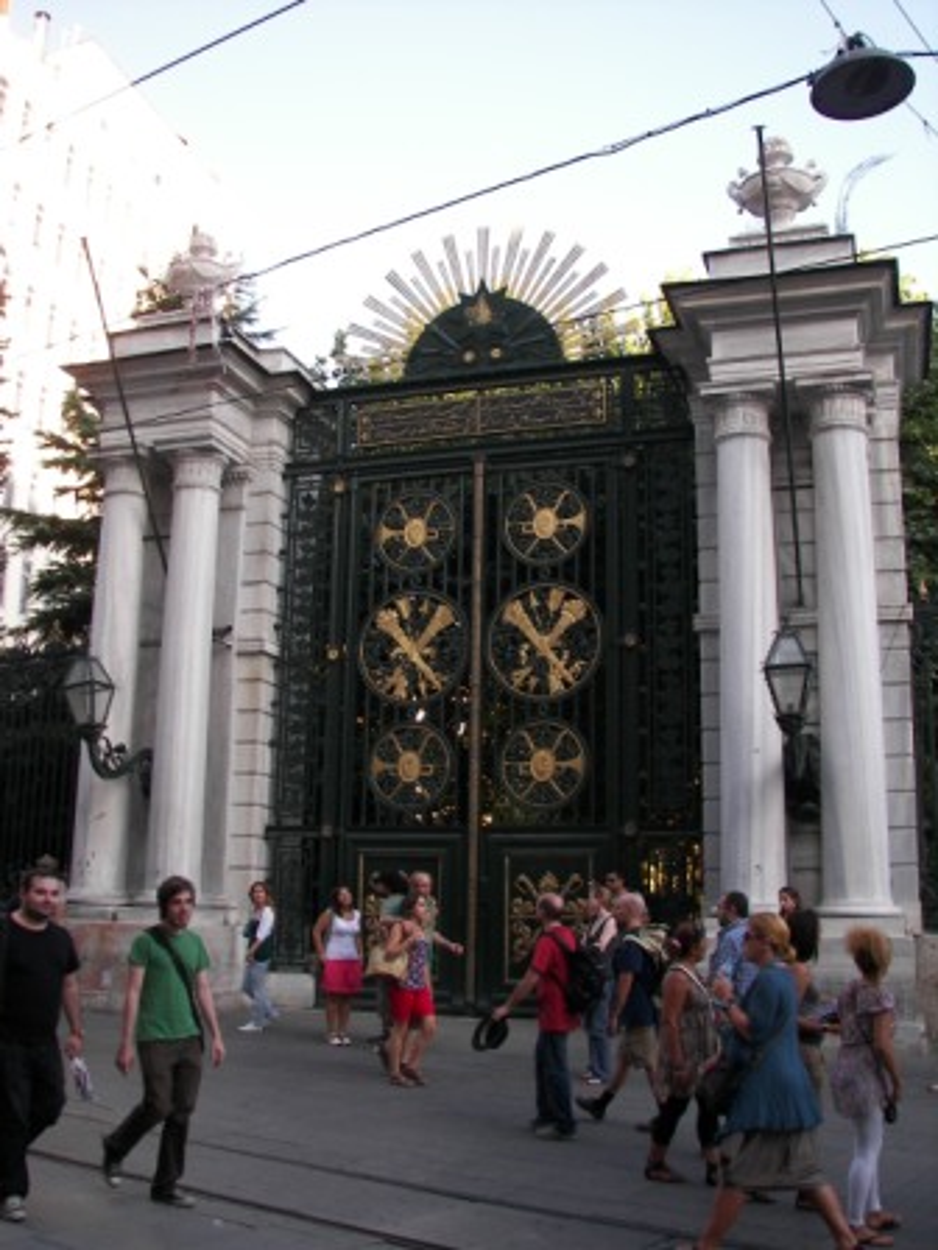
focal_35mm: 36
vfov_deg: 51.4
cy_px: 625
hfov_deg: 39.7
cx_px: 469
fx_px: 1301
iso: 50
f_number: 2.8
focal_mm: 6
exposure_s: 1/125
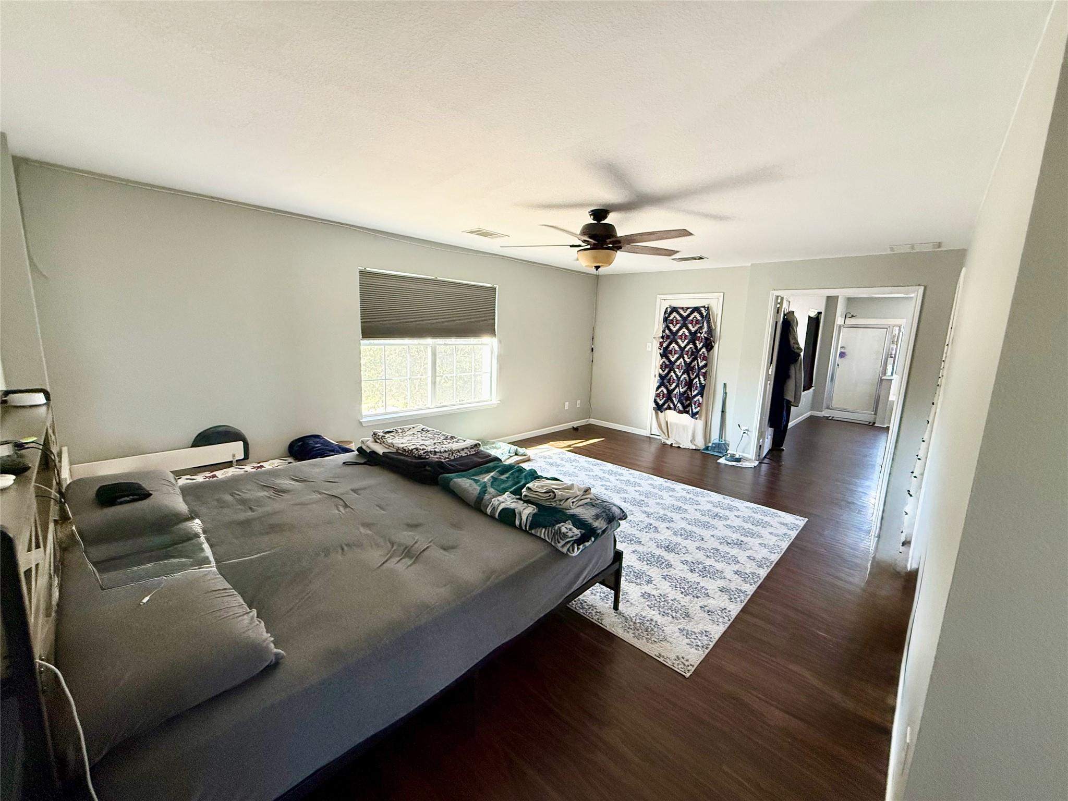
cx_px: 534
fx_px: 432
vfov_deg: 85.7
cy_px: 400
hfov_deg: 102.1
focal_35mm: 14
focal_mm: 2.22
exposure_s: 1/99
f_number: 2.2
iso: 320
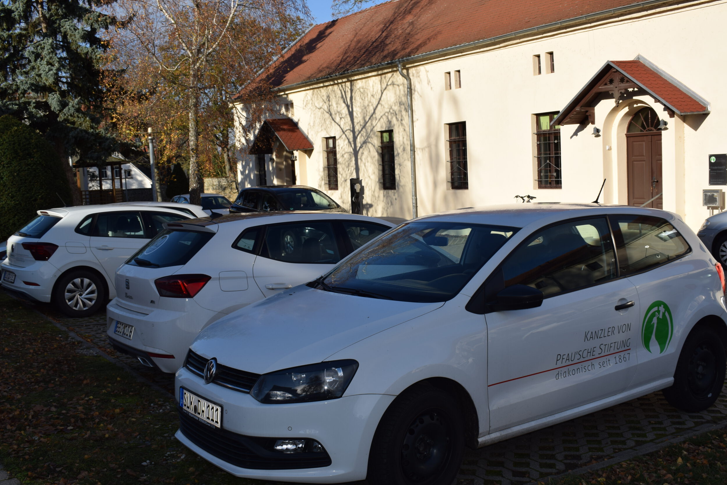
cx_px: 373
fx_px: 778
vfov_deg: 34.6
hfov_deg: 50.1
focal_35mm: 39
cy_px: 247
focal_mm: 25
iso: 100
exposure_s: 1/200
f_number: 11
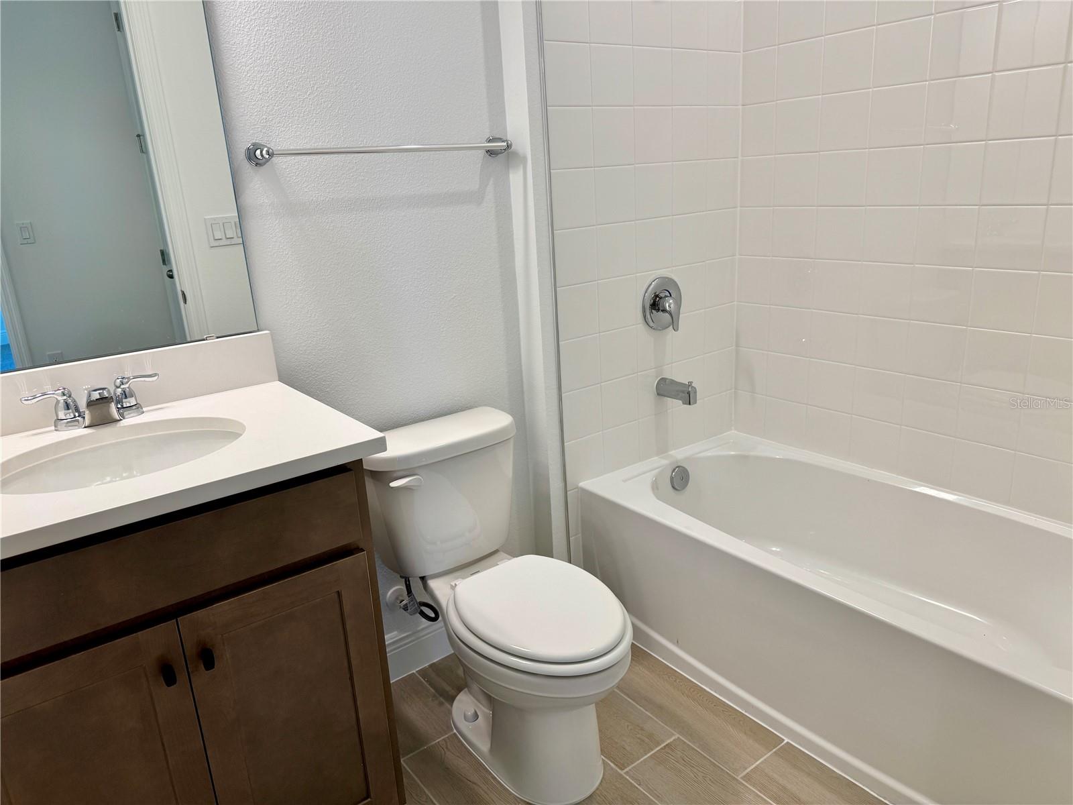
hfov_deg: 71.6
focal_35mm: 24
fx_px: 744
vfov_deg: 56.8
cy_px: 402
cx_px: 536
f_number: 1.78
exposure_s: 1/120
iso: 80
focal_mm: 6.76
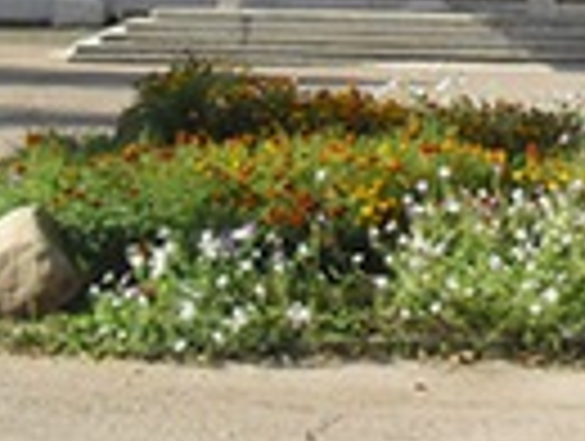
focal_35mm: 119
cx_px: 621
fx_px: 2015
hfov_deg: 16.1
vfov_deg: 12.1
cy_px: -146
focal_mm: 6.3
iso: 200
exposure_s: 1/200
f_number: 7.8
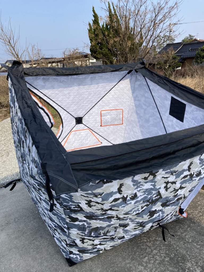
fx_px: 220
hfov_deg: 49.7
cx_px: 102
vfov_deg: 63.4
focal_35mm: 28
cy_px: 136
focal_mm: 3.99
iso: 20
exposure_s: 1/1656
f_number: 1.8
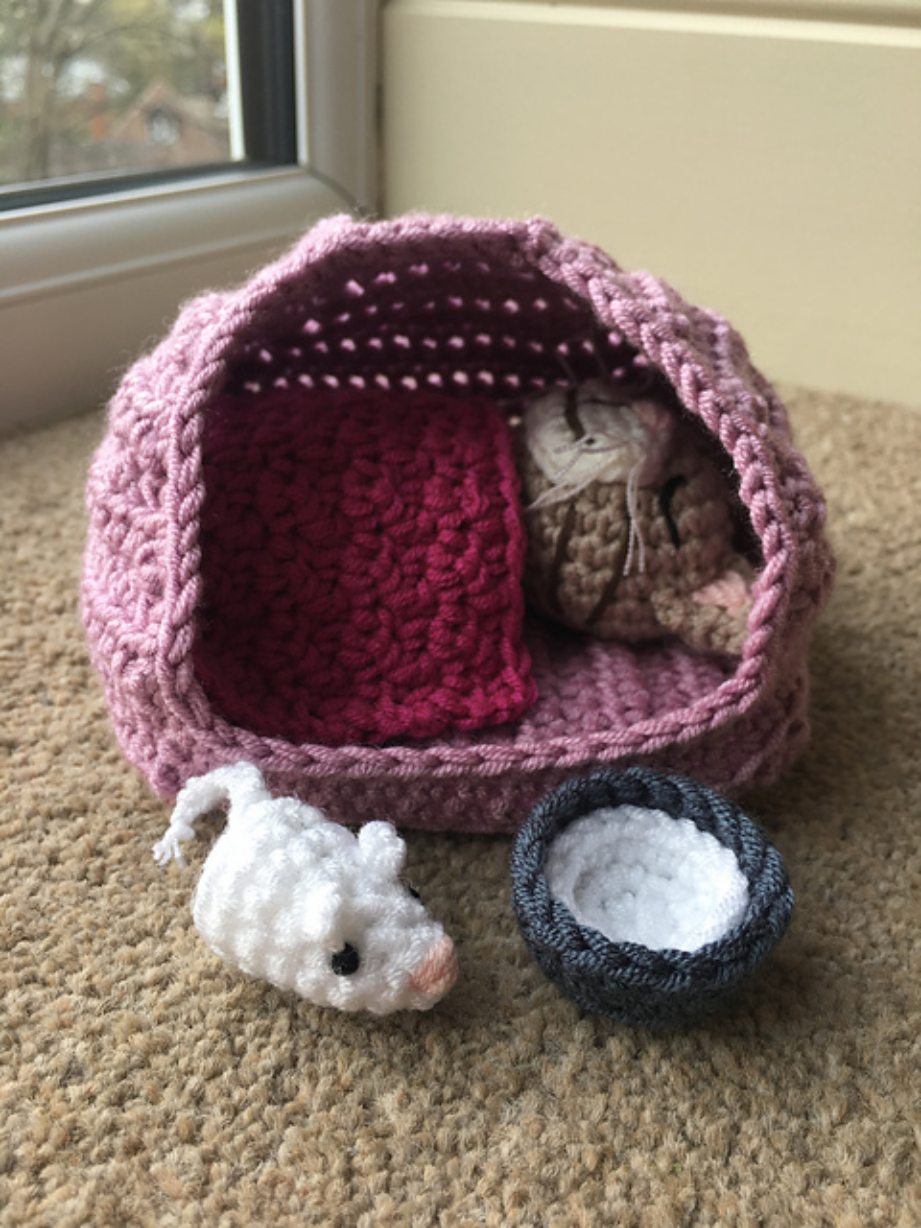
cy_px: 614
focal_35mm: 29
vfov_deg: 61.7
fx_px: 1029
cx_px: 460
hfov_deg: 48.2
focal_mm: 4.15
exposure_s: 1/103
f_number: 2.2
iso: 25
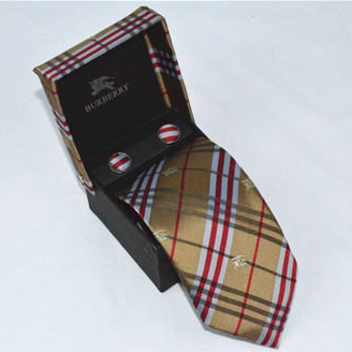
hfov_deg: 17.9
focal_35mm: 97
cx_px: 171
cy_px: 176
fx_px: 1116
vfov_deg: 17.9
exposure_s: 1/250
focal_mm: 50
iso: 6400
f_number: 29
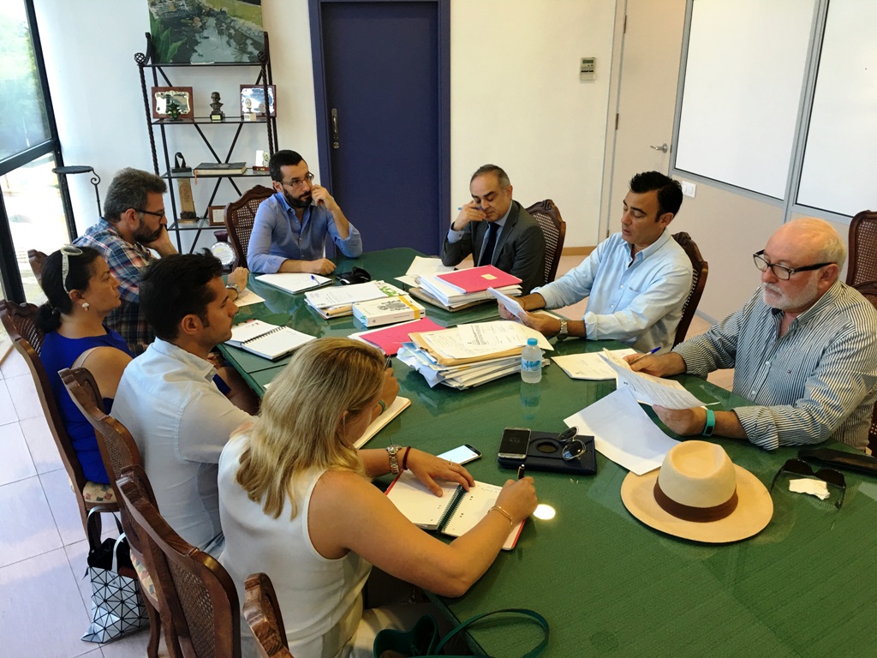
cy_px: 329
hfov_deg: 61.7
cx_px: 438
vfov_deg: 48.2
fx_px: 735
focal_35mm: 29
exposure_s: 1/17
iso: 40
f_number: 2.2
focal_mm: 4.15
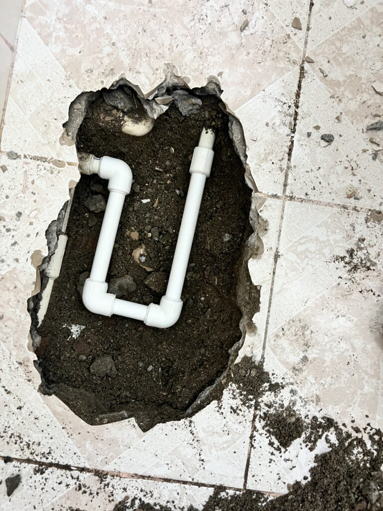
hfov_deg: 53.1
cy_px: 256
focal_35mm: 26
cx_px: 192
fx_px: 384
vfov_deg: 67.3
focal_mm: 5.7
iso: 640
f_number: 1.5
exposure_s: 1/40
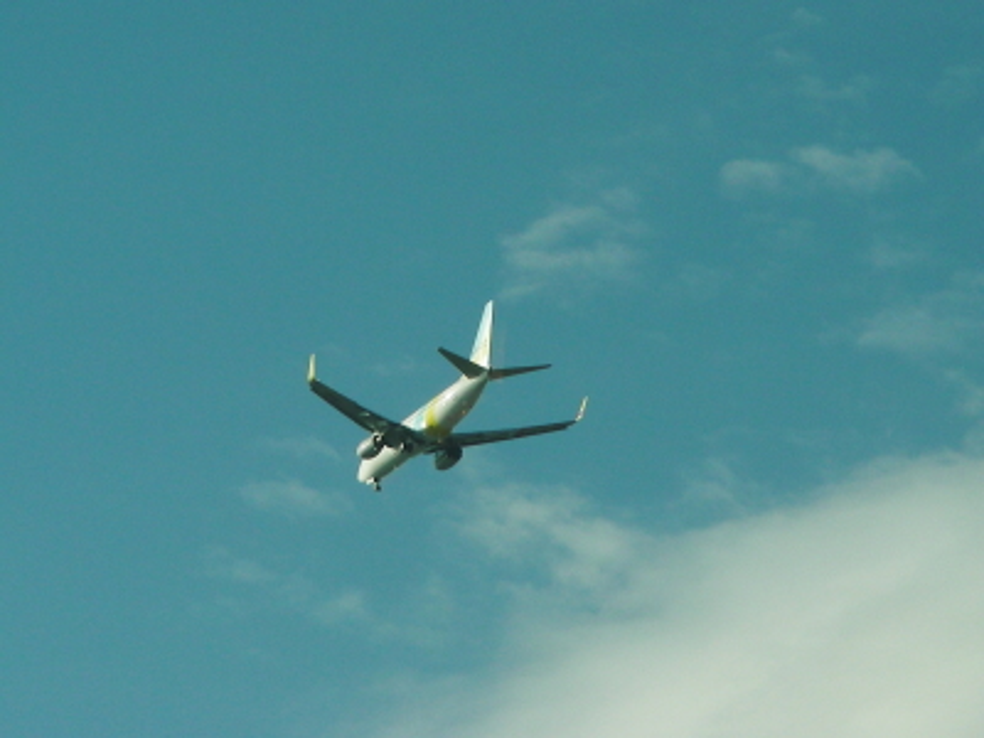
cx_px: 492
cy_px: 369
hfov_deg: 11.5
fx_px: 4889
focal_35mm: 172
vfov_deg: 8.6
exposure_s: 1/419
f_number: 4
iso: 50
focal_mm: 28.7
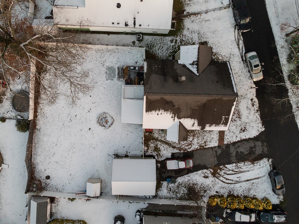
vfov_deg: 49.5
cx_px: 131
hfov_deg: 63.2
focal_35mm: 28
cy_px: 94
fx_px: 242
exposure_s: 1/80
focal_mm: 12.29
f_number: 4
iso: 800
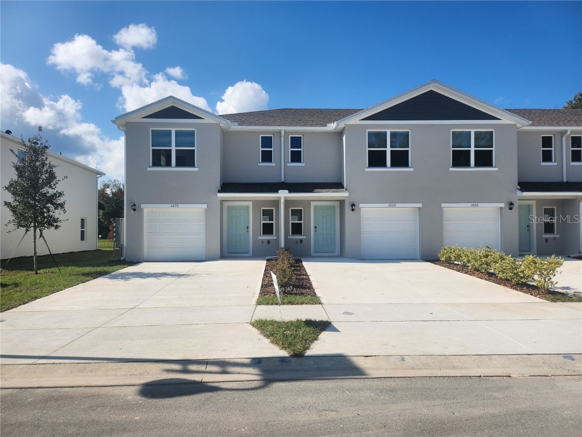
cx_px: 291
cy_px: 218
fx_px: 404
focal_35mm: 24
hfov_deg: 71.6
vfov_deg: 56.8
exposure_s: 1/4579
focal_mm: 5
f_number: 1.8
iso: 50
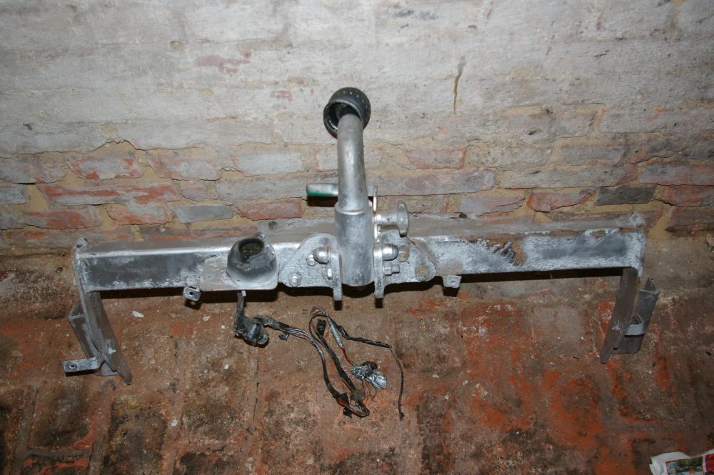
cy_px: 238
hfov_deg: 53.2
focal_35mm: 36
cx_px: 357
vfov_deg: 36.8
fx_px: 713
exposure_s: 1/45
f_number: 4
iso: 200
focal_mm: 24
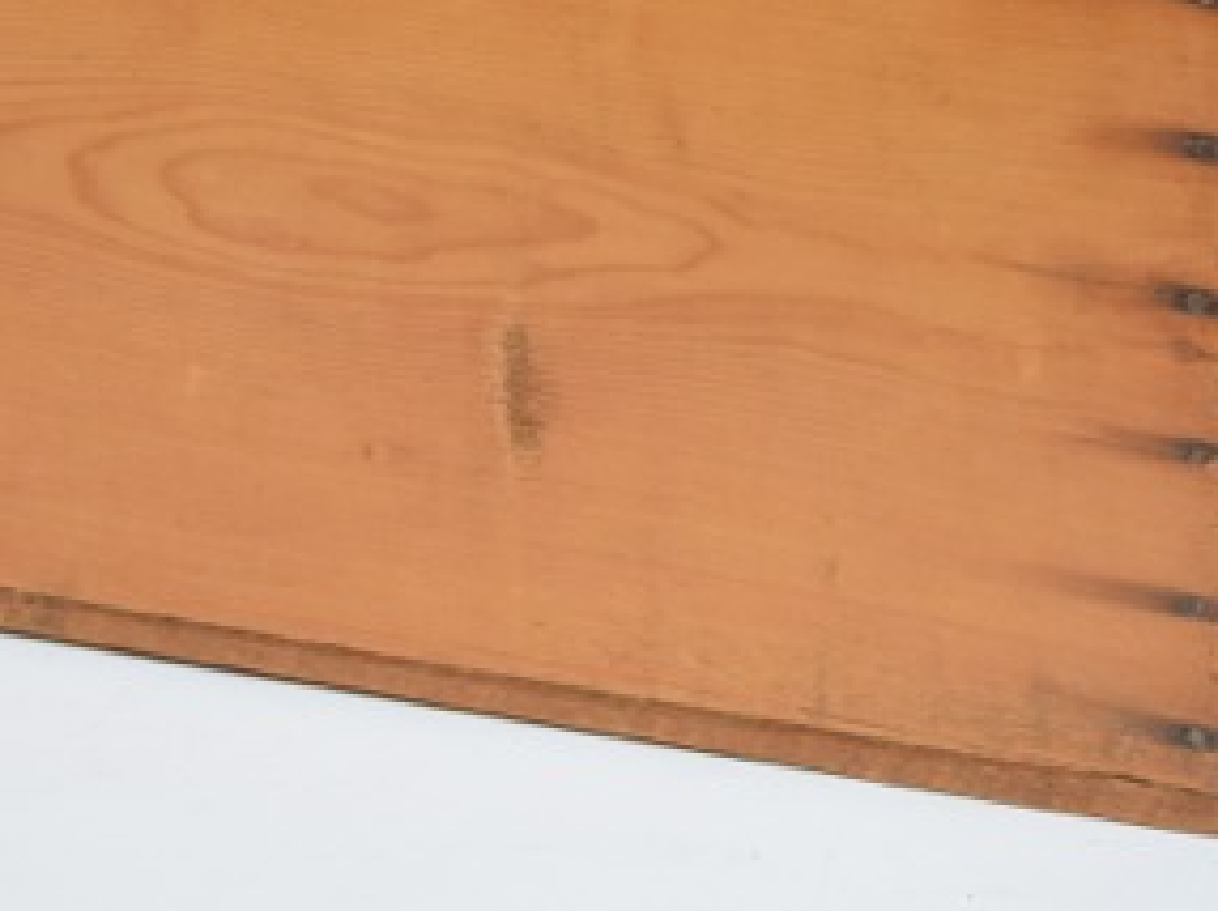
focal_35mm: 168
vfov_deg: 8.8
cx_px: 473
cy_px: 66
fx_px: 5906
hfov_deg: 11.8
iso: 1600
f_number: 5.6
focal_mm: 52
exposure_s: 1/125
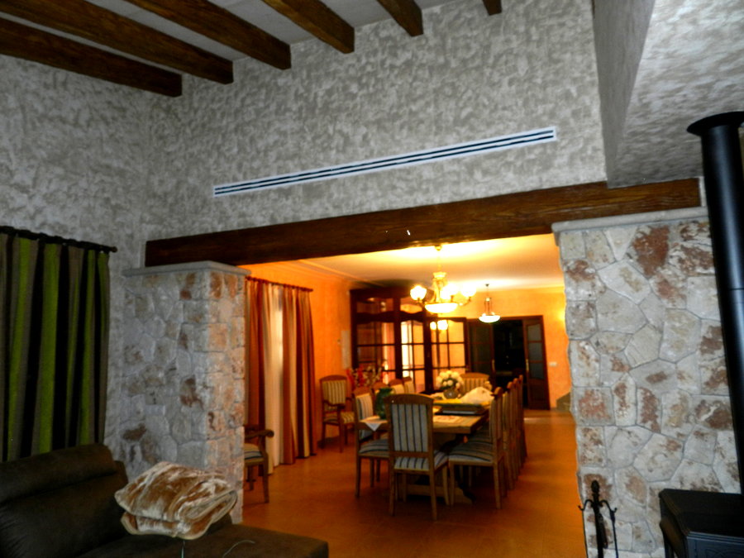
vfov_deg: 58.9
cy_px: 279
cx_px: 372
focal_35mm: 23
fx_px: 494
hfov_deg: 73.9
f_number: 3.4
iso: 200
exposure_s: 1/30
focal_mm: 4
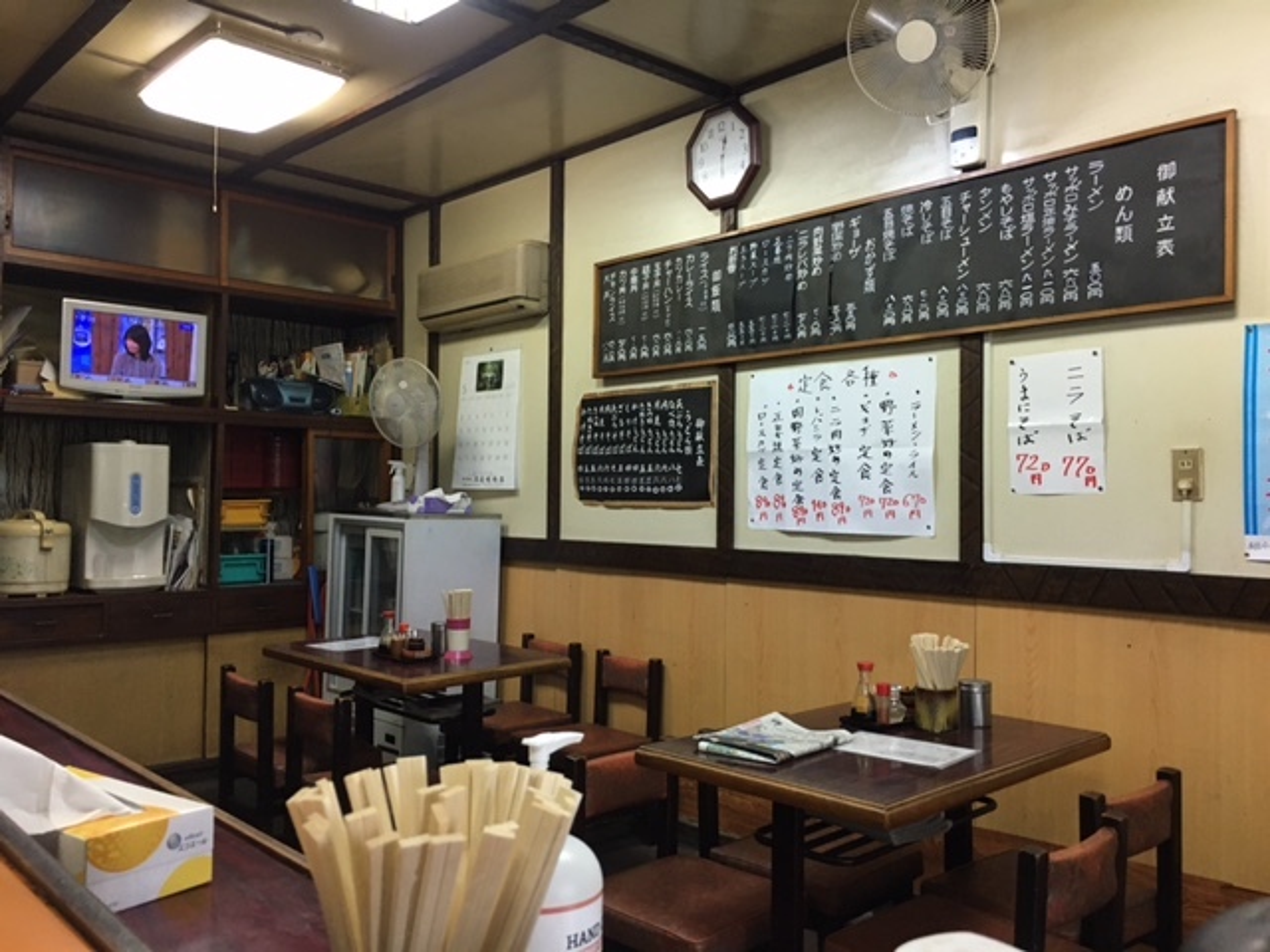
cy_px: 476
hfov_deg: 61.7
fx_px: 1064
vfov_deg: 48.2
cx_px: 635
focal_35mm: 29
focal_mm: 4.15
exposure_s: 1/30
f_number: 2.2
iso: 125
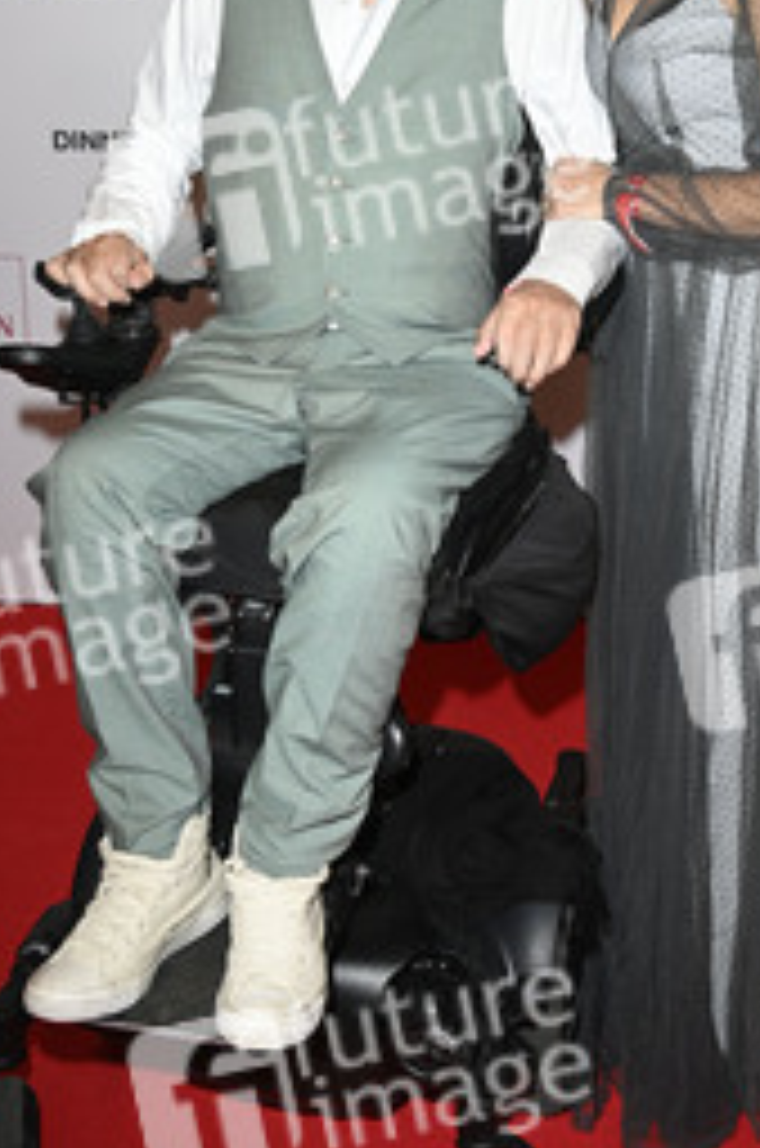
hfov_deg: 24.4
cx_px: 490
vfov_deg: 36.0
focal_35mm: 55
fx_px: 1749
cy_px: 401
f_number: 5.6
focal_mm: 35
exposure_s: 1/250
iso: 500
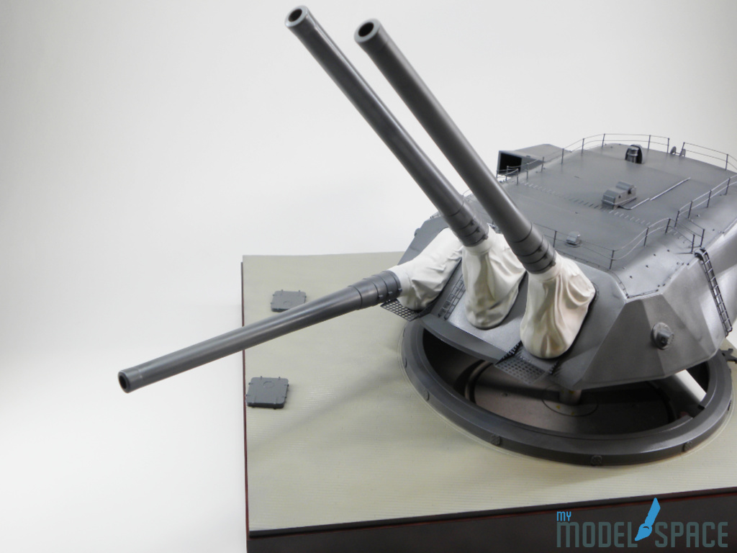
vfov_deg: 38.7
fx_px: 788
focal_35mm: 37
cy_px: 276
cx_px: 368
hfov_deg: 50.1
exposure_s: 1/84
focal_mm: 6.6
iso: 64
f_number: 3.2
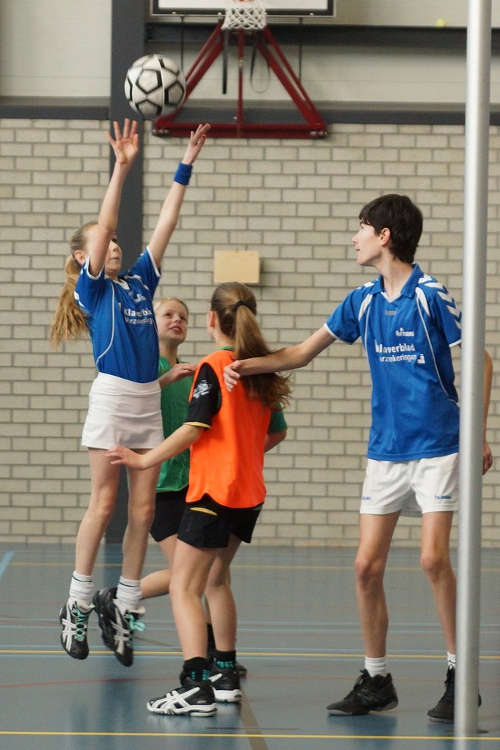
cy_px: 375
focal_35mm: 75
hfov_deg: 18.2
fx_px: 1563
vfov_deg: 27.0
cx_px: 250
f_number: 3.5
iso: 800
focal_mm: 50
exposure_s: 1/400
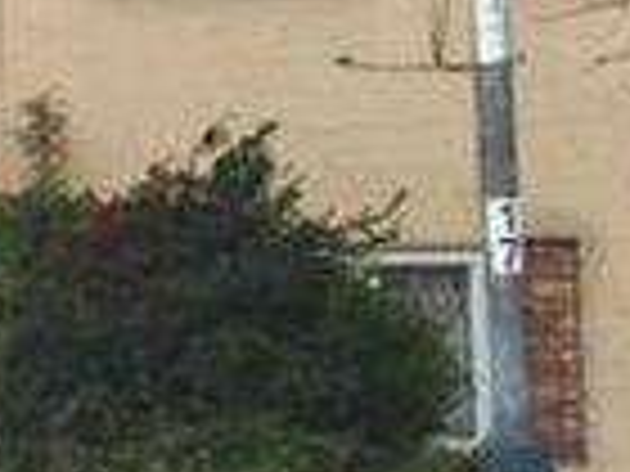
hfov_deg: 12.0
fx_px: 2639
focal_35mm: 145
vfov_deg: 10.2
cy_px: 169
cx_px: -657
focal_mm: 4.15
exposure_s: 1/1202
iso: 25
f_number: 2.2
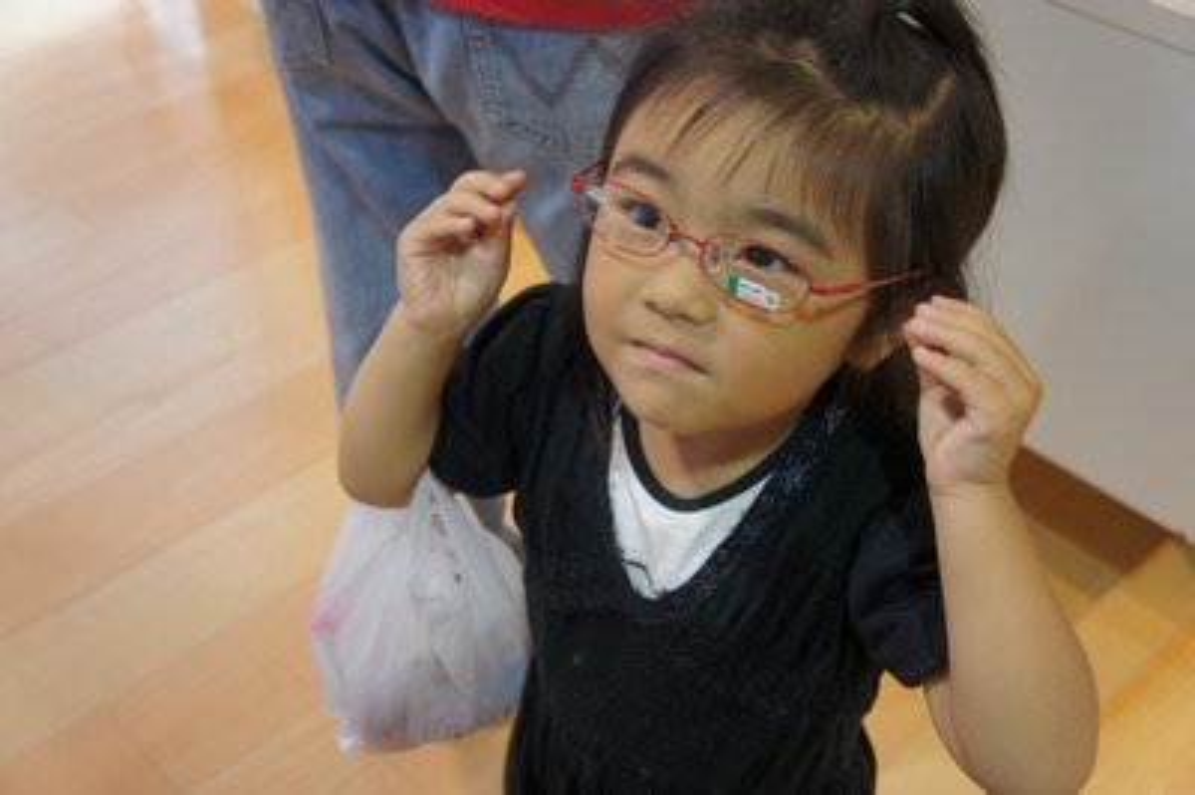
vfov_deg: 29.8
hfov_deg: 43.6
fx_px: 1492
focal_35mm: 45
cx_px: 598
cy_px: 398
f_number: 4
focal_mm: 30
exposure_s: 1/50
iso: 250
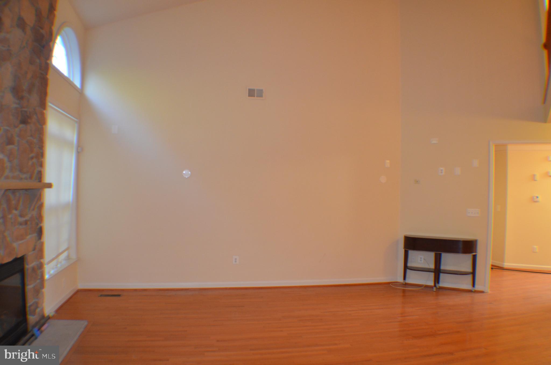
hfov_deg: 57.3
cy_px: 182
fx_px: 504
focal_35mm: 33
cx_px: 276
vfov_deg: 39.8
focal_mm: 22
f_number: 3.5
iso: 1000
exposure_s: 1/60
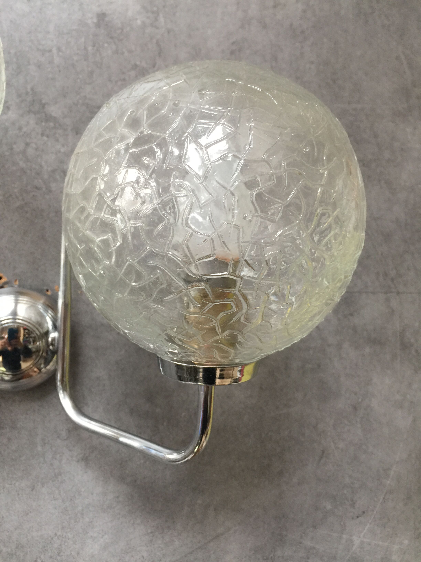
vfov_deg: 61.7
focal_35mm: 29
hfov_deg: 48.2
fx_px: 470
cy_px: 281
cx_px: 210
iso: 50
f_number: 2.2
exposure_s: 1/17
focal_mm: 4.15
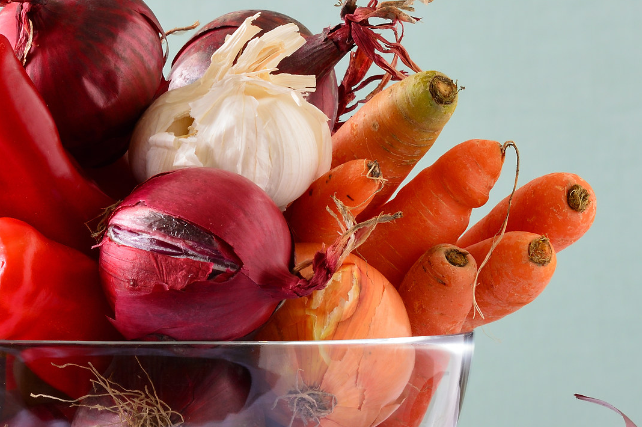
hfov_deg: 7.8
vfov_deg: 5.2
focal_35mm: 263
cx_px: 134
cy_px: 250
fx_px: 4686
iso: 100
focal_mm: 78
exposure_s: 6
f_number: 16
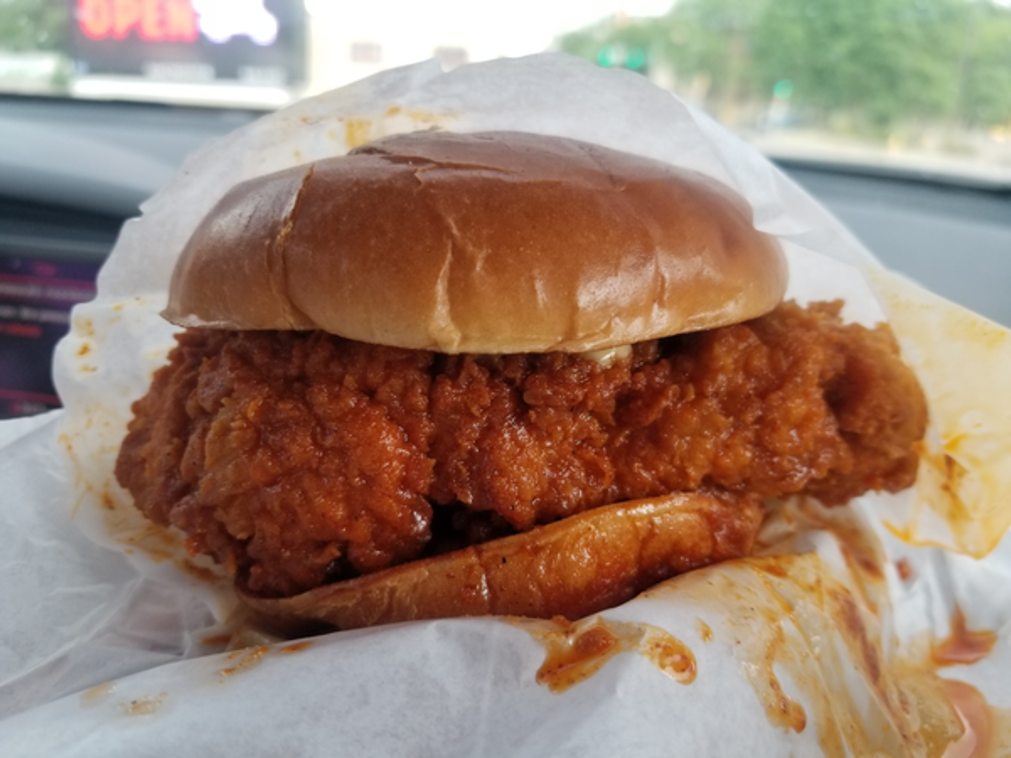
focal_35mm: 26
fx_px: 759
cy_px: 379
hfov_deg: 67.3
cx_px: 506
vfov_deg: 53.1
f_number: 1.7
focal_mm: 4.3
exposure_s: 1/120
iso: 64
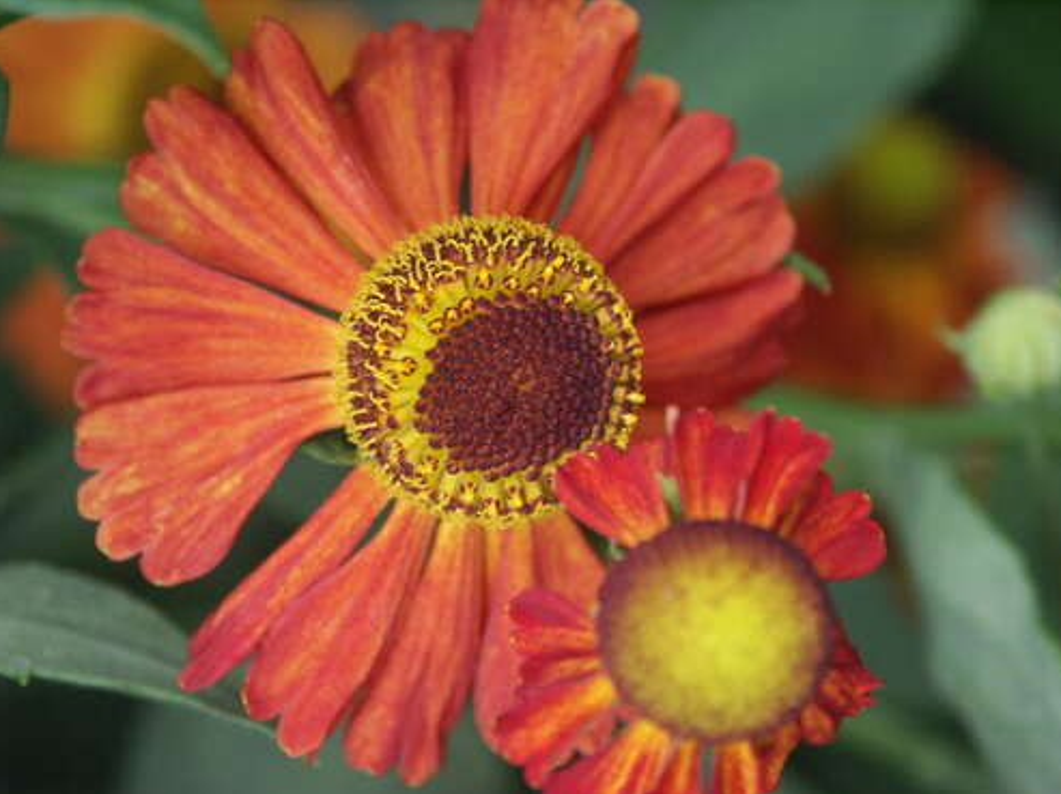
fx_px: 6218
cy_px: 401
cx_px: 529
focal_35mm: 203
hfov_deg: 9.8
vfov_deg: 7.3
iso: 200
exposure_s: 1/180
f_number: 3.5
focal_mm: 50.69
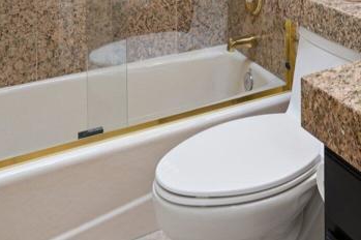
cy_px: -112
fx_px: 471
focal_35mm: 47
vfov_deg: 23.4
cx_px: 328
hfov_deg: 38.9
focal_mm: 16
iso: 320
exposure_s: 1/30
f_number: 8
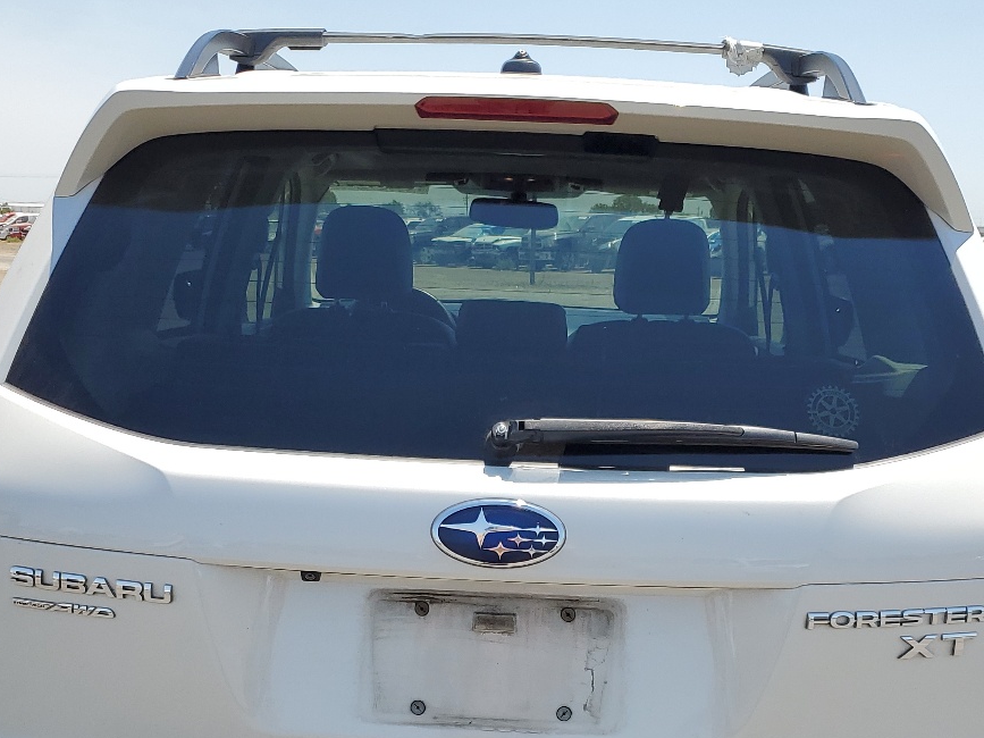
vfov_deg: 29.5
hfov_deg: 39.7
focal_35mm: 48
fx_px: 1364
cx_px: 494
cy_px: 607
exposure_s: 1/2500
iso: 50
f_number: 1.5
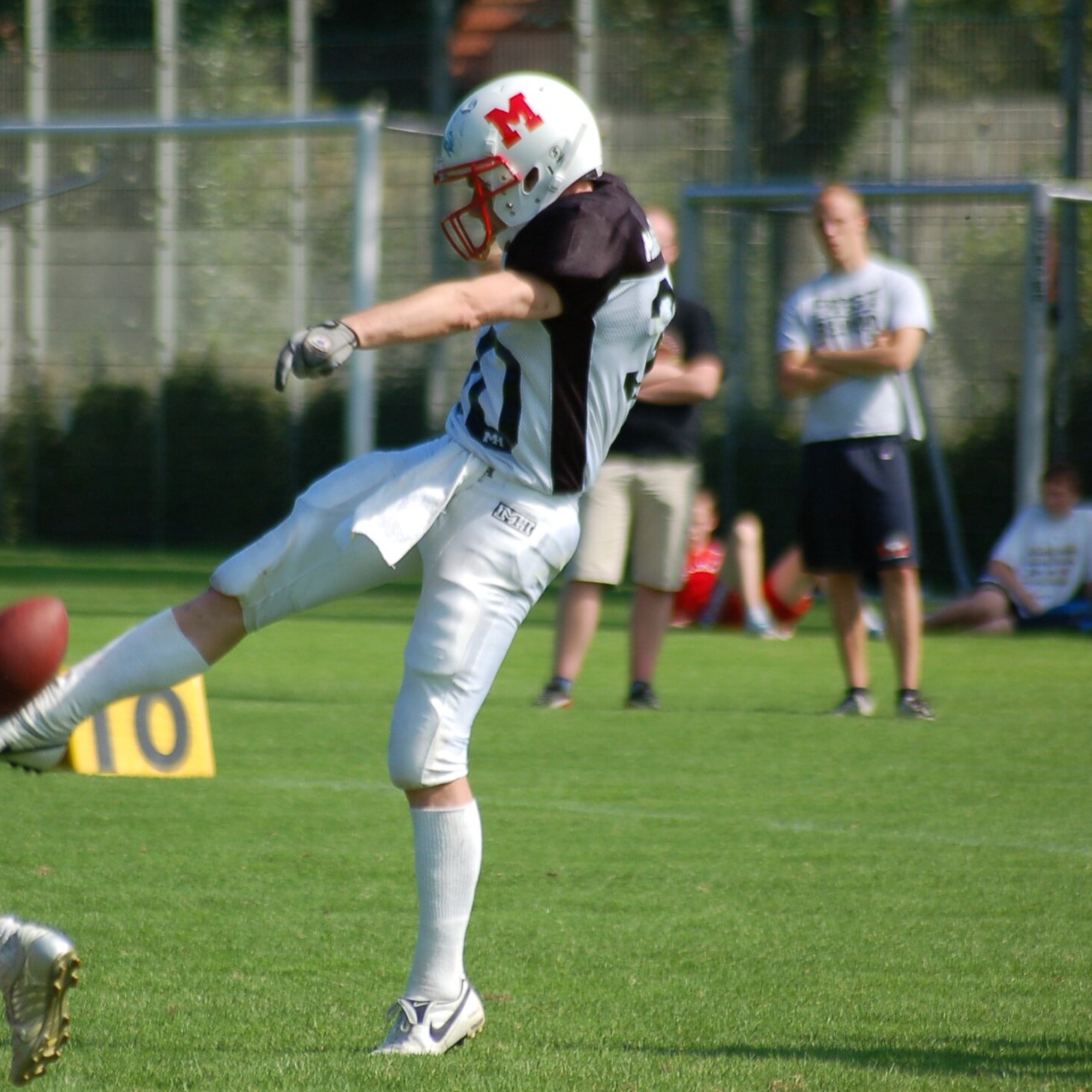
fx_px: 18559
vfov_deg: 3.4
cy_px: 545
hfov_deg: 3.4
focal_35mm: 520
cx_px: 439
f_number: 5.6
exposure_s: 1/1000
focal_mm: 270
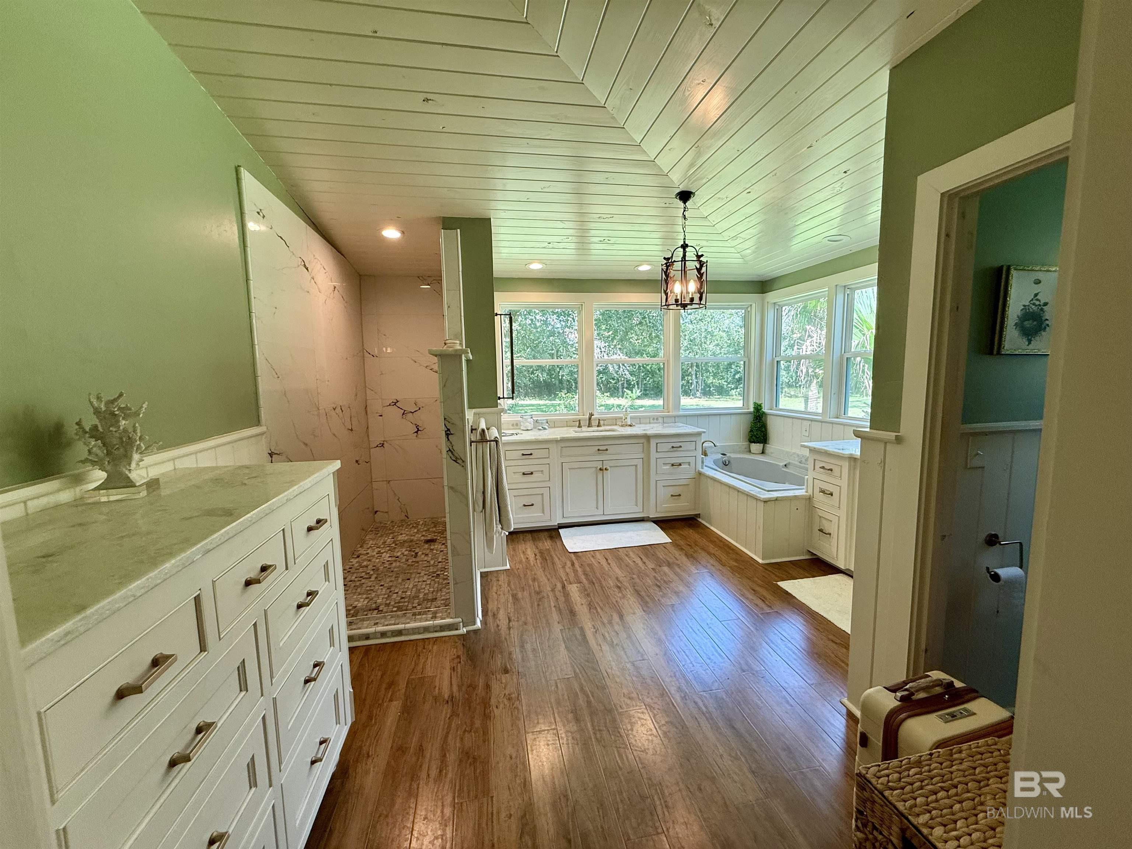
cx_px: 566
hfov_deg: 102.1
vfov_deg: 85.7
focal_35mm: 14
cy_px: 424
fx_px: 458
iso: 125
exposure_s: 1/120
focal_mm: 2.22
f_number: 2.2
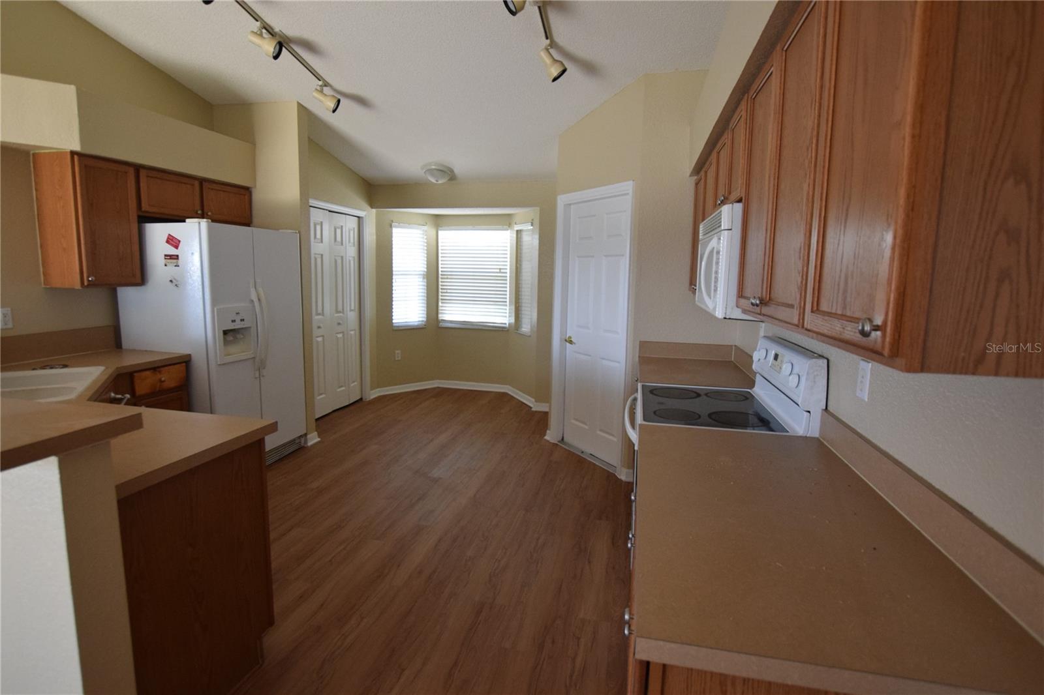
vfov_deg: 69.6
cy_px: 348
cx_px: 522
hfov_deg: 92.5
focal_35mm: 17
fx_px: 500
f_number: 5
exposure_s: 1/100
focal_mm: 11.5
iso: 1600
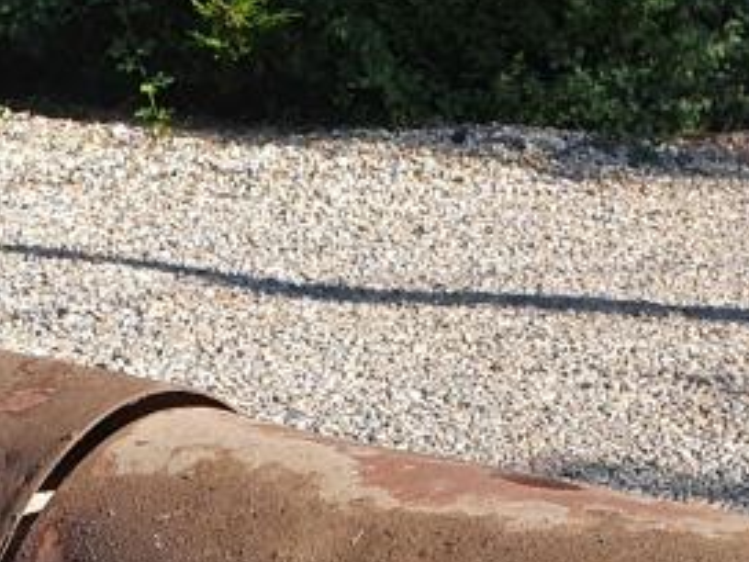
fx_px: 2120
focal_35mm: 98
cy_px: 843
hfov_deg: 19.7
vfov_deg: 14.1
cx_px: 83
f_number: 2.4
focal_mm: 4.32
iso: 50
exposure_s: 1/940
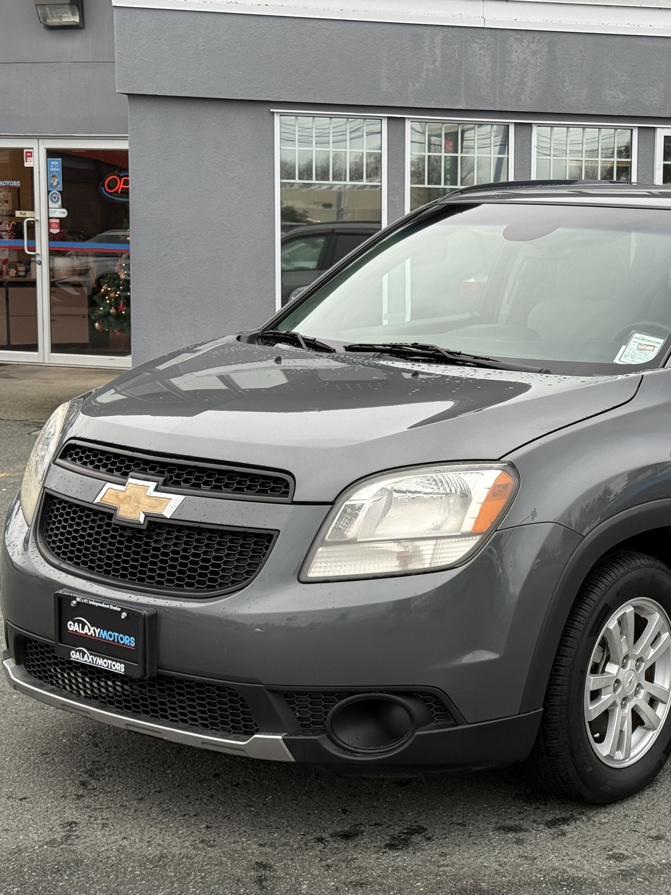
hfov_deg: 22.2
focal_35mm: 65
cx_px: 554
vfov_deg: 29.8
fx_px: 1680
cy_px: 452
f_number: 1.78
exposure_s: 1/254
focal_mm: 6.76
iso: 64
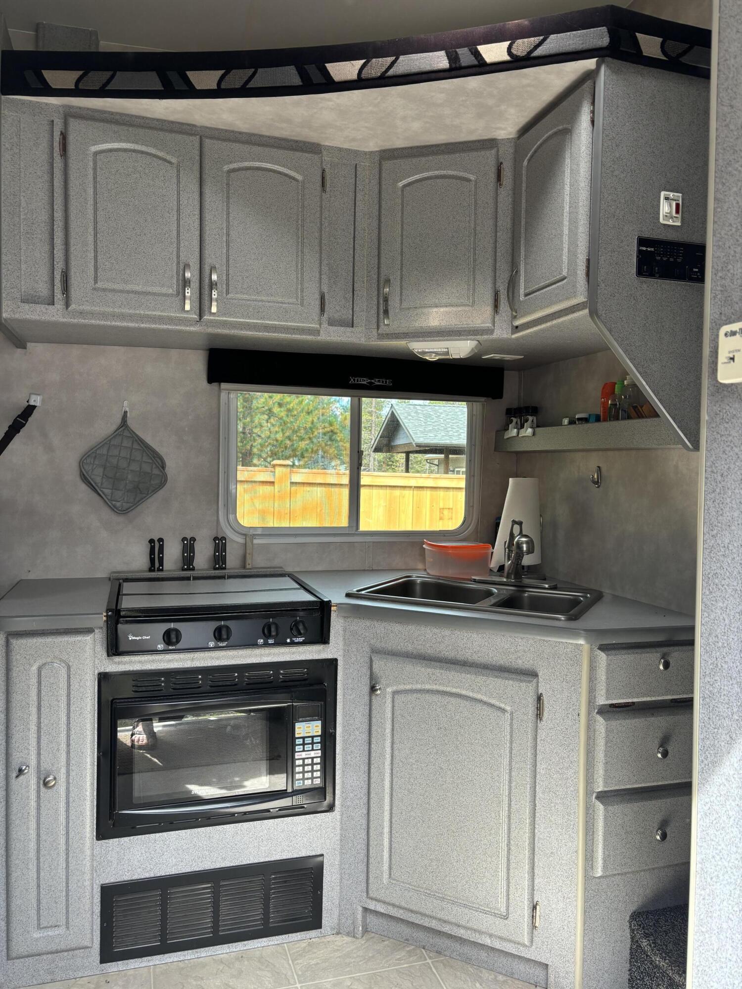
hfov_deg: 53.1
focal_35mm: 26
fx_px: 743
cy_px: 494
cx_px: 371
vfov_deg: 67.3
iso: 64
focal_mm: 5.96
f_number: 1.6
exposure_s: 1/121
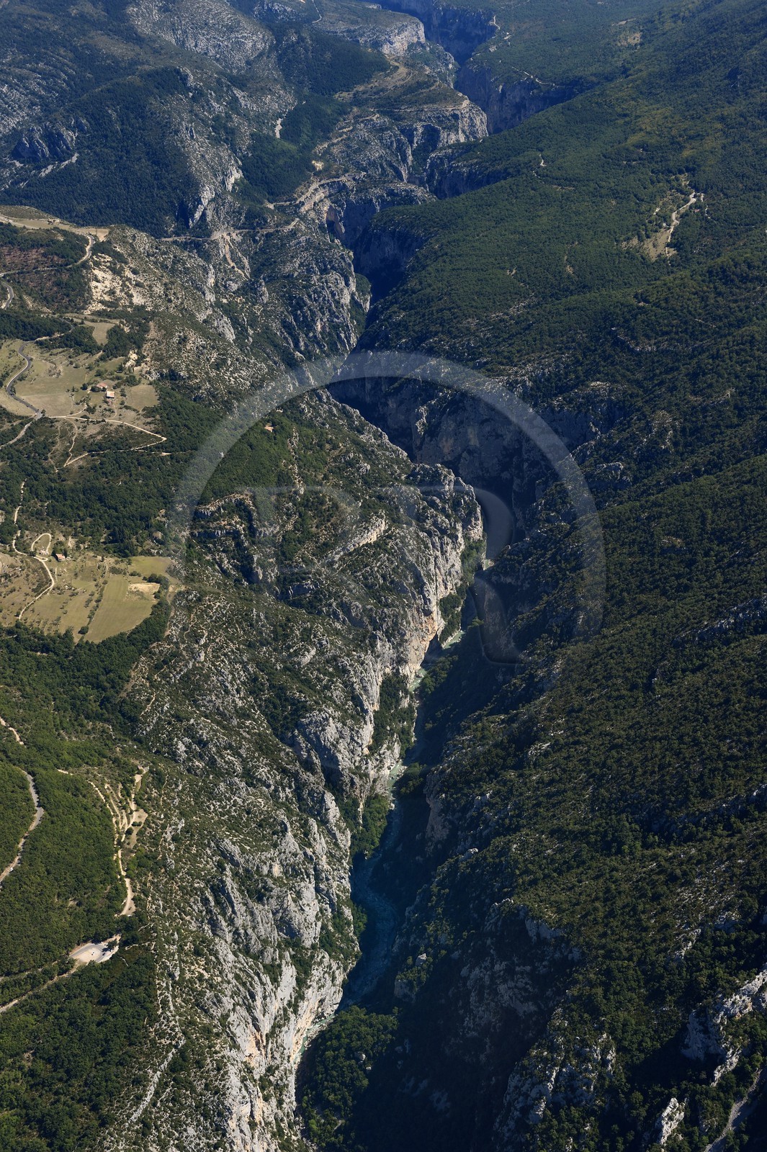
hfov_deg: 28.0
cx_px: 384
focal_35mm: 48
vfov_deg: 41.1
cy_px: 576
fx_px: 1536
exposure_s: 1/640
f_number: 9
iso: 400
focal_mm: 48
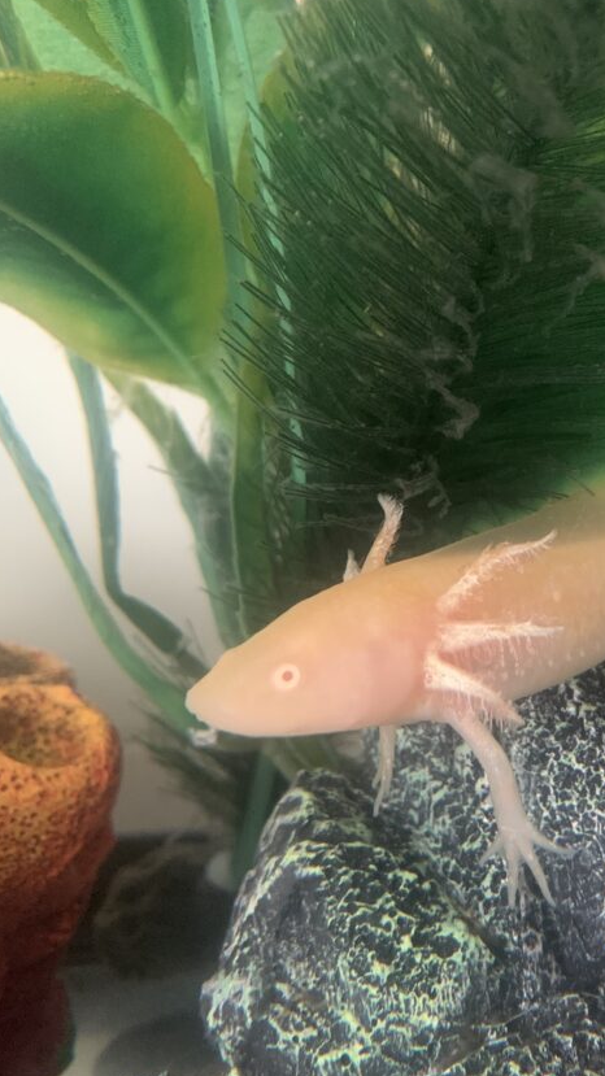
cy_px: 584
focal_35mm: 35
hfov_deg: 32.7
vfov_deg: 56.6
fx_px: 999
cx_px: 493
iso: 640
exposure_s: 1/30
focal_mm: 4.25
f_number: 1.8
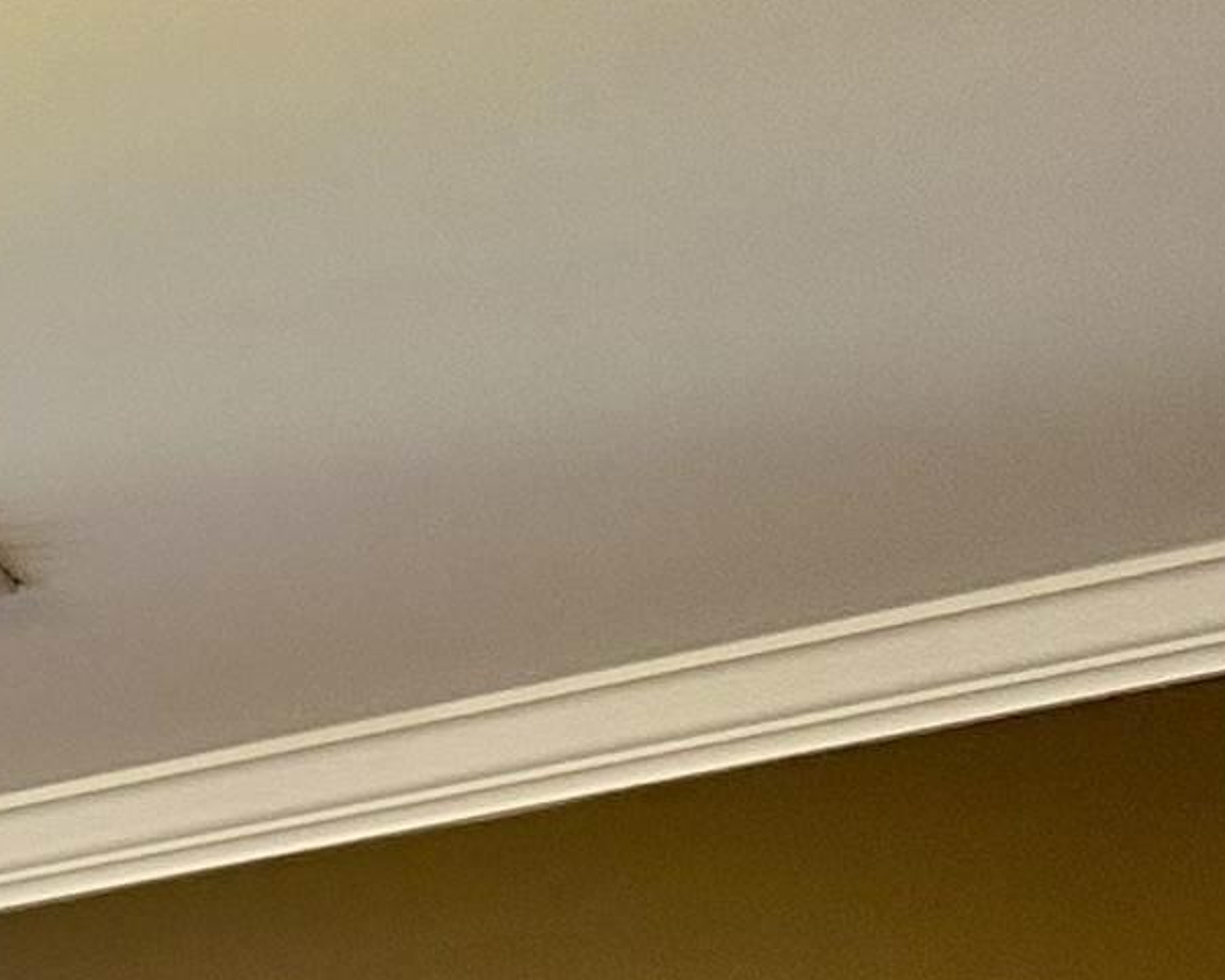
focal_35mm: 120
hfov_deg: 12.6
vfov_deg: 11.4
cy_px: 2044
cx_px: -1688
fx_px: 4351
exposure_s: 1/60
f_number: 1.78
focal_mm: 6.86
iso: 200
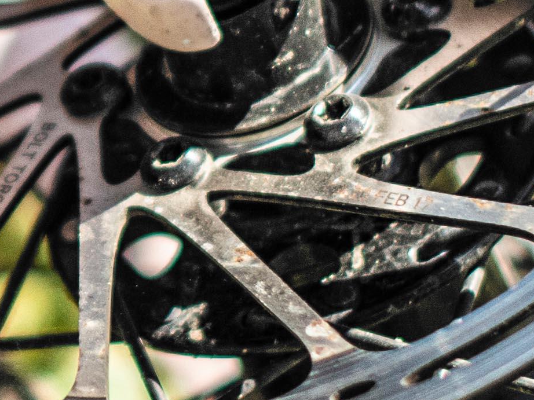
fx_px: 5922
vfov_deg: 3.9
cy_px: -51
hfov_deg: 5.1
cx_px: -358
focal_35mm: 384
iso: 320
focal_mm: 50
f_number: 2.8
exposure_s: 1/8000
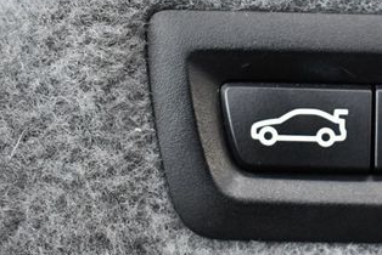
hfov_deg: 18.1
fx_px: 1168
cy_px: 109
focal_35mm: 110
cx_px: 388
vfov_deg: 12.5
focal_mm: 27
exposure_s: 1/125
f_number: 4
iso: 2800
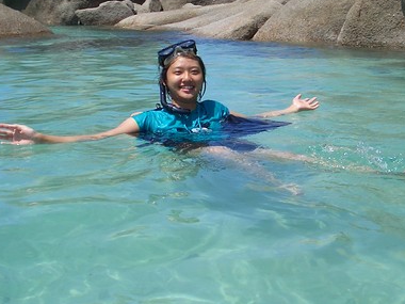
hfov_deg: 32.7
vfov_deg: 24.7
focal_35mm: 59
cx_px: 213
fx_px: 690
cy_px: 110
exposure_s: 1/640
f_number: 4.3
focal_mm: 5.8
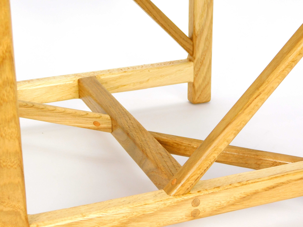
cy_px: 114
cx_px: 152
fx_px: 700
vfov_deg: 18.4
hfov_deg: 24.4
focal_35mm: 80
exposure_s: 1/60
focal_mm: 14.2
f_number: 4.4
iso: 125
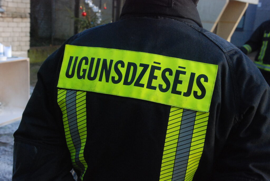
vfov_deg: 23.8
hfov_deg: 35.0
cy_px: 90
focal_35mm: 57
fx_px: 428
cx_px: 135
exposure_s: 1/400
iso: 1600
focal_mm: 38
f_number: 10
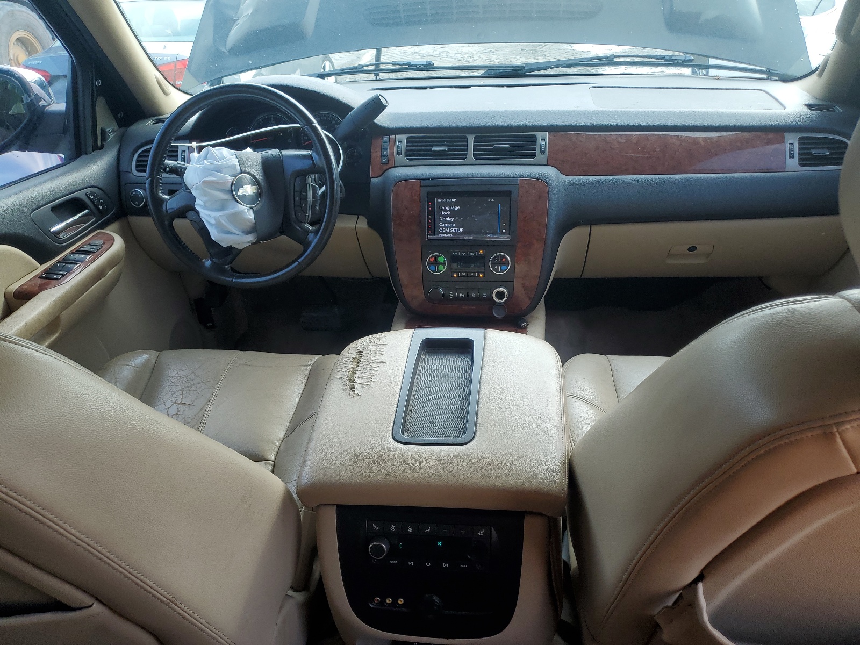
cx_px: 430
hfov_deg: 67.3
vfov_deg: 53.1
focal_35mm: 26
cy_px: 322
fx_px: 646
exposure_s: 1/263
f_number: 1.5
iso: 50
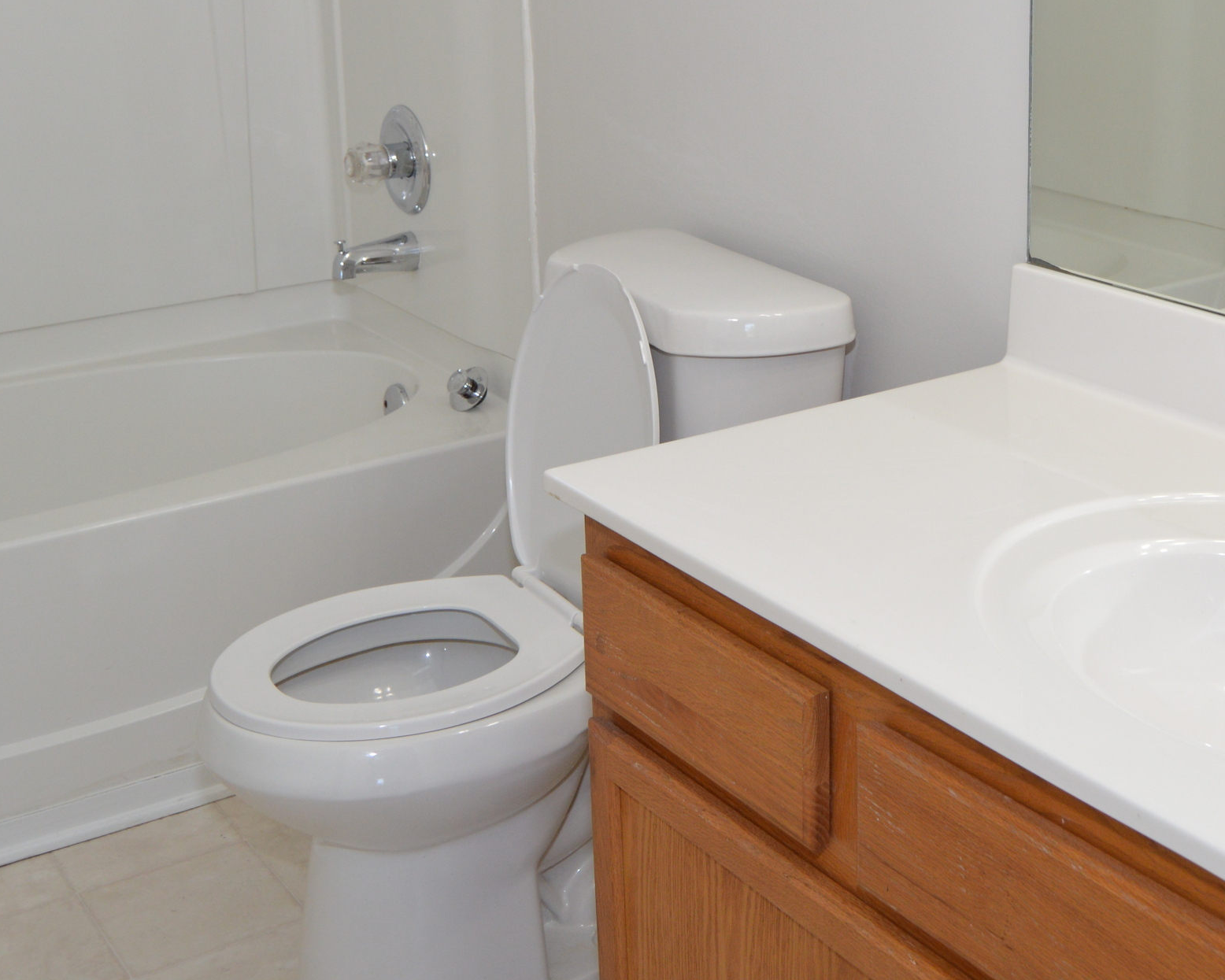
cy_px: 223
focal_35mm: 50
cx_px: 803
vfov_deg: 29.7
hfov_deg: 37.0
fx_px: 1813
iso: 400
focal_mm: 18
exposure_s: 1/80
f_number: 4.5
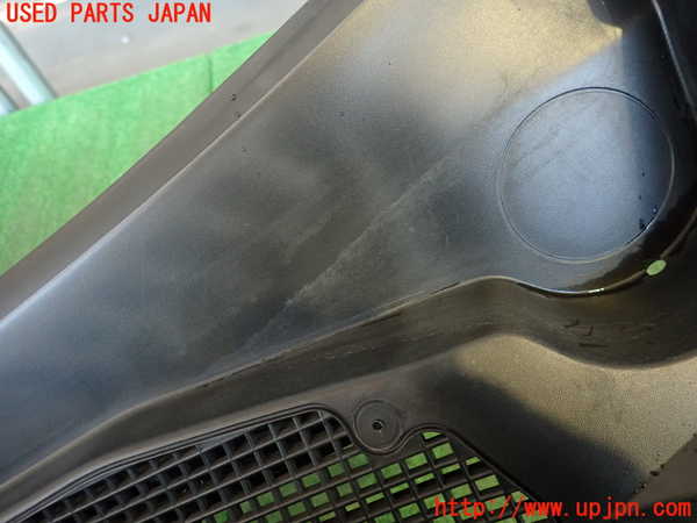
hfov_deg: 69.4
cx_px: 348
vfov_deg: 54.9
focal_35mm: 25
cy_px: 262
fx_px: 503
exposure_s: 1/30
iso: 320
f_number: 2
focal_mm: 4.5
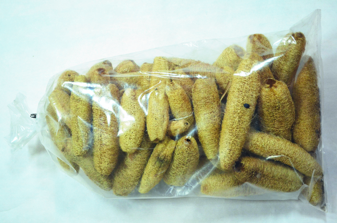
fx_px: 533
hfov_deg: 35.1
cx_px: 168
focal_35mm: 57
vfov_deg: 23.7
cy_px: 112
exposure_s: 1/40
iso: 800
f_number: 5
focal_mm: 38
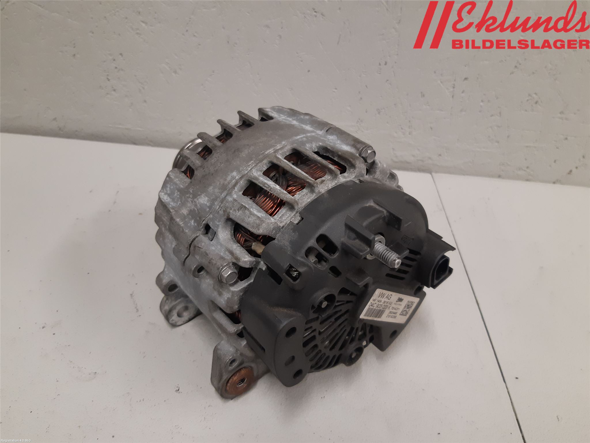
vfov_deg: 53.1
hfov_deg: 67.3
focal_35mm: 26
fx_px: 443
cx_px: 295
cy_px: 222
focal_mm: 3.93
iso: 160
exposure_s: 1/50
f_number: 1.7
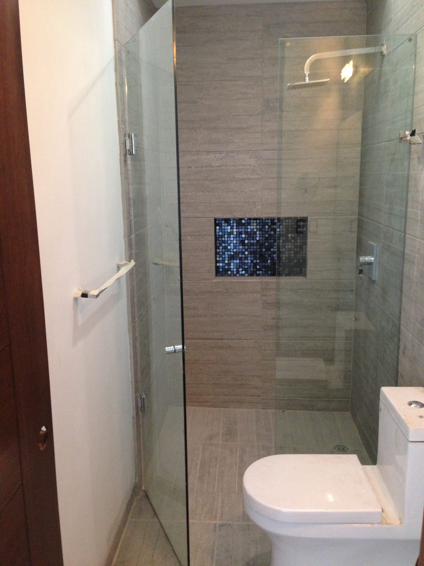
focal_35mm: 33
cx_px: 212
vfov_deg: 55.4
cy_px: 283
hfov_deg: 42.9
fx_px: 539
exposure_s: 1/20
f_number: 2.4
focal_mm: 4.12
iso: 250
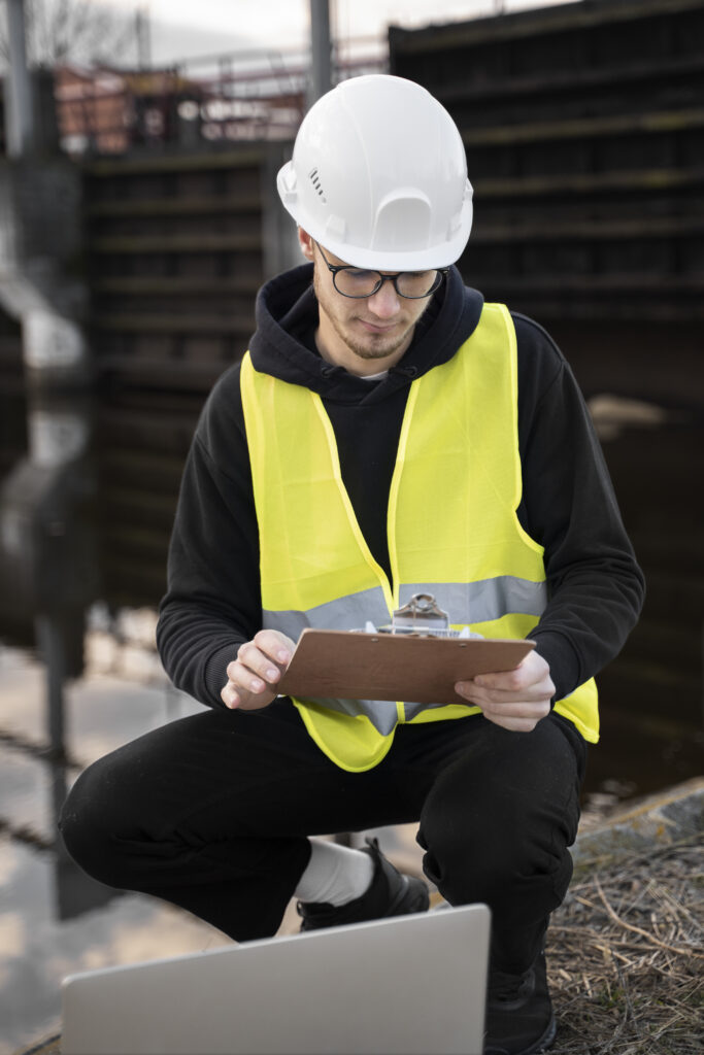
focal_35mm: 60
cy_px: 528
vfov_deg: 33.4
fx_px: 1759
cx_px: 352
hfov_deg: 22.6
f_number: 2.8
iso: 400
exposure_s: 1/400
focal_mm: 60
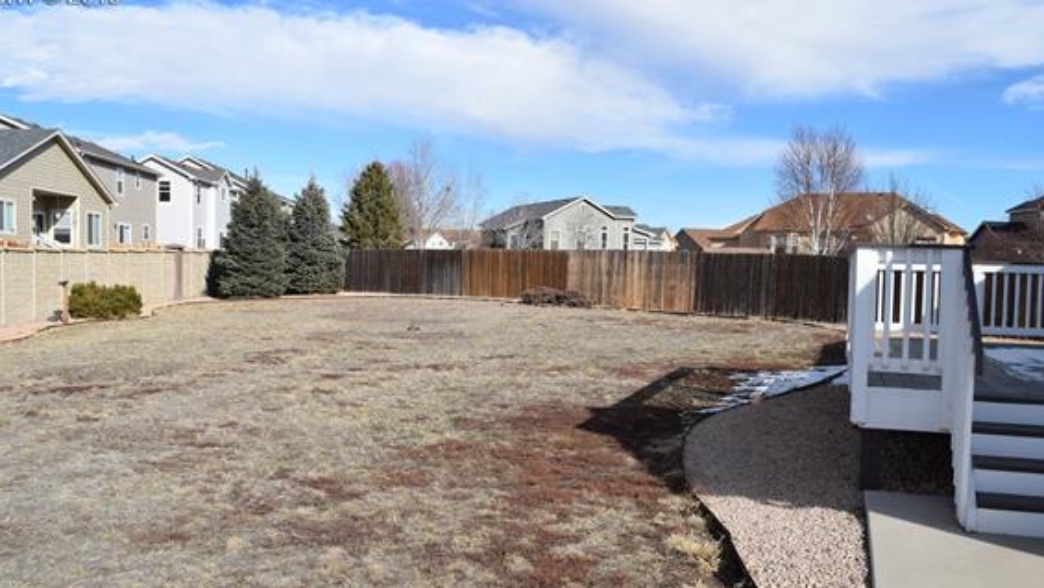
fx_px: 886
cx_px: 486
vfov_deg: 36.6
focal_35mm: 32
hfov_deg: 61.0
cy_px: 335
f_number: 10
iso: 200
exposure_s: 1/400
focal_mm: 18
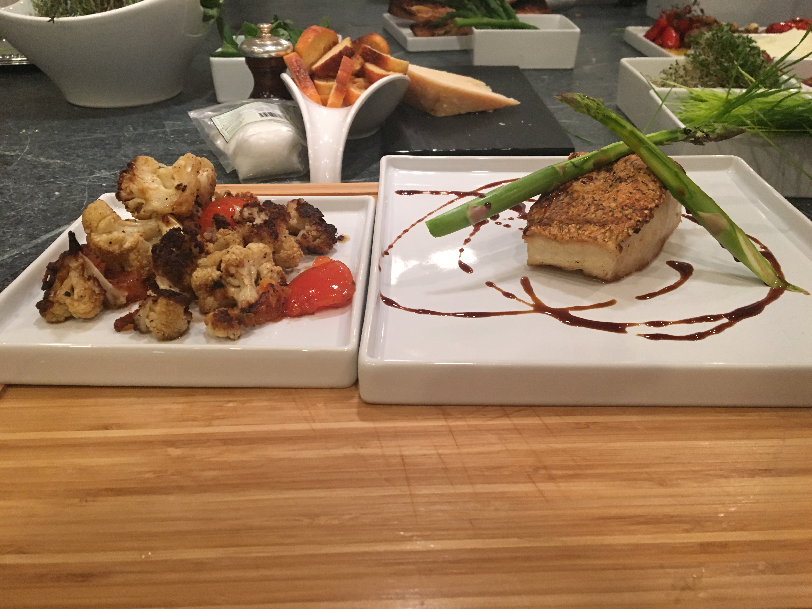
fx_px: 680
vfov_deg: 48.2
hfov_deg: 61.7
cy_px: 304
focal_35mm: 29
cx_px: 406
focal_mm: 4.15
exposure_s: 1/30
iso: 125
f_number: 2.2
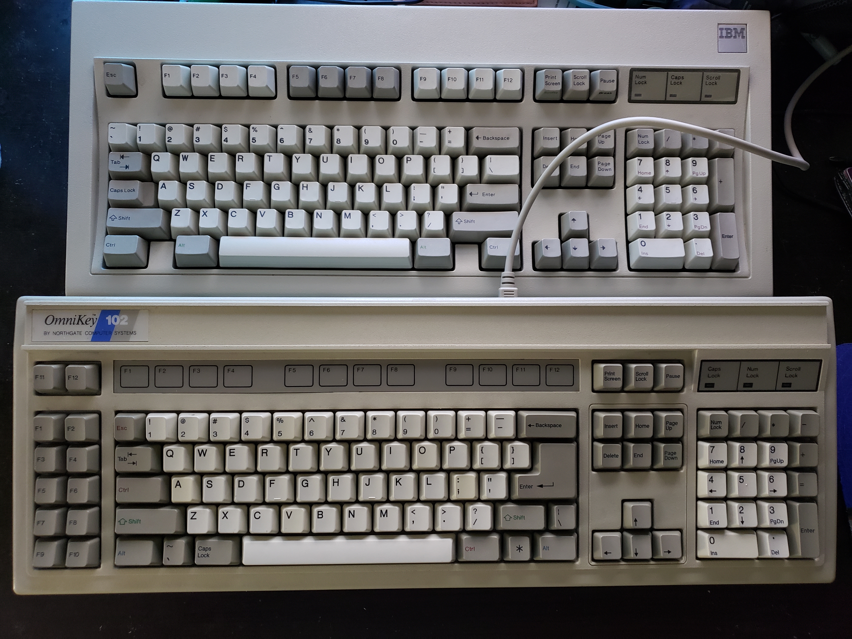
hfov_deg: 67.3
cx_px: 426
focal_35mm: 26
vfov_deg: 53.1
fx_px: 640
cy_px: 320
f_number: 1.5
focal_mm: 4.3
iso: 250
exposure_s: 1/11
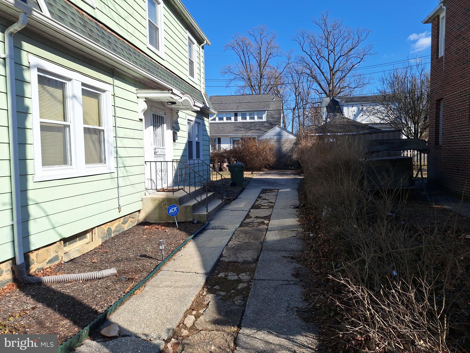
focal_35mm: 23
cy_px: 176
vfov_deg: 58.9
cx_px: 235
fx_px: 312
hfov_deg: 73.9
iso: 25
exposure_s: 1/3279
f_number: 1.8
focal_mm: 5.54
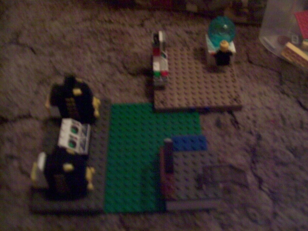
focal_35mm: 36
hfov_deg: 51.4
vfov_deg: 39.6
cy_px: 116
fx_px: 320
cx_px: 154
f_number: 2.7
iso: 160
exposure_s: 1/8
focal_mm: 6
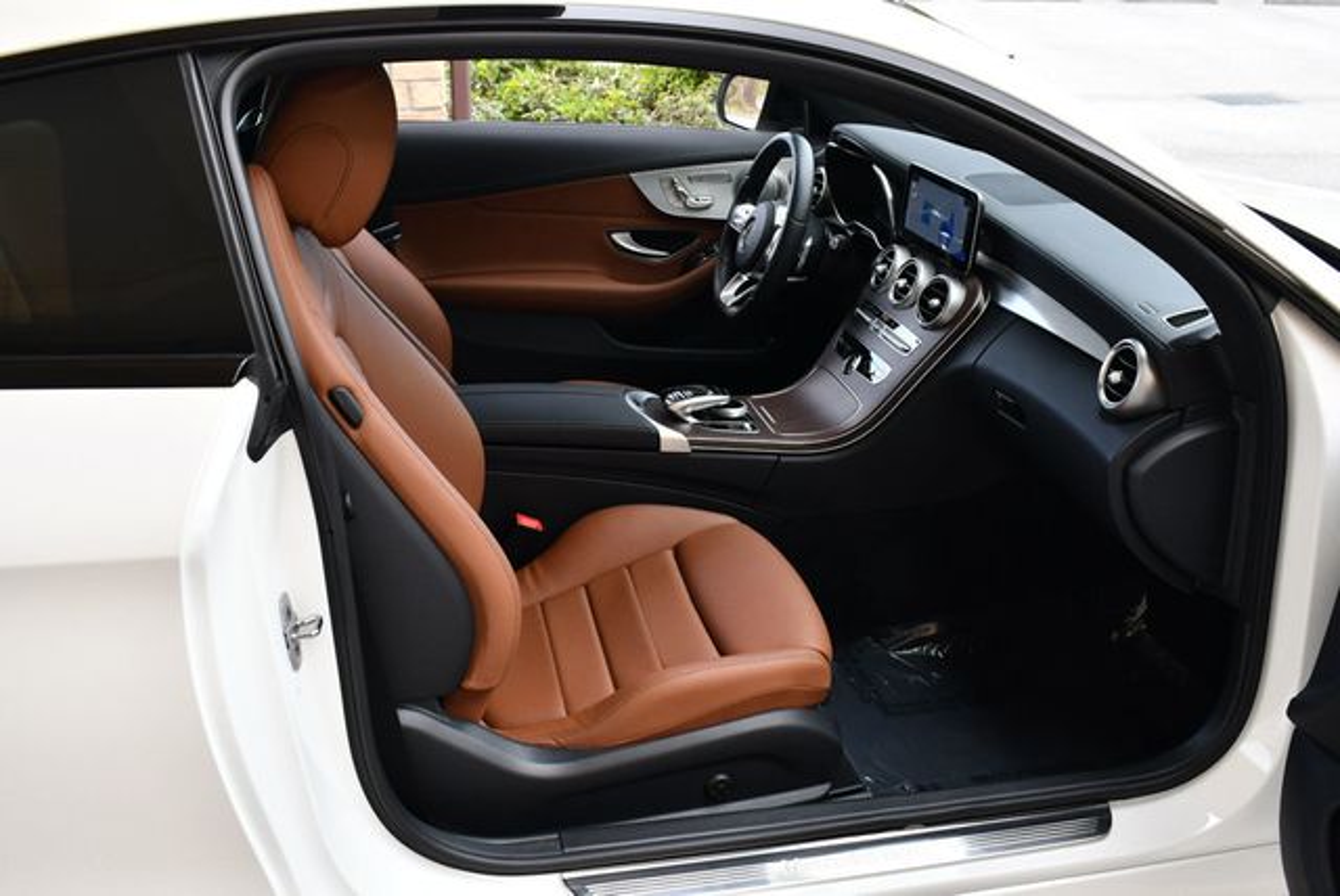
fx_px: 1341
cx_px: 670
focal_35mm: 36
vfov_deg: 36.9
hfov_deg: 53.1
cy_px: 448
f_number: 4.5
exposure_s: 1/250
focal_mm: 18
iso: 400
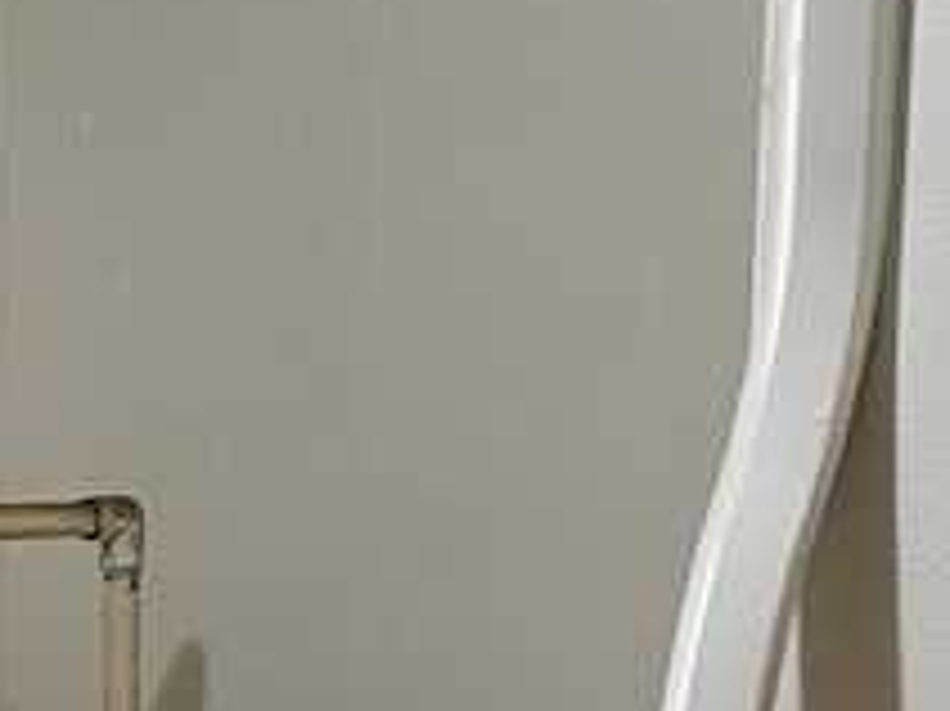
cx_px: -230
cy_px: 652
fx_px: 3456
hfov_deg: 15.0
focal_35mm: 126
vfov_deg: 11.7
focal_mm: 4.2
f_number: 1.6
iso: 250
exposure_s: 1/60
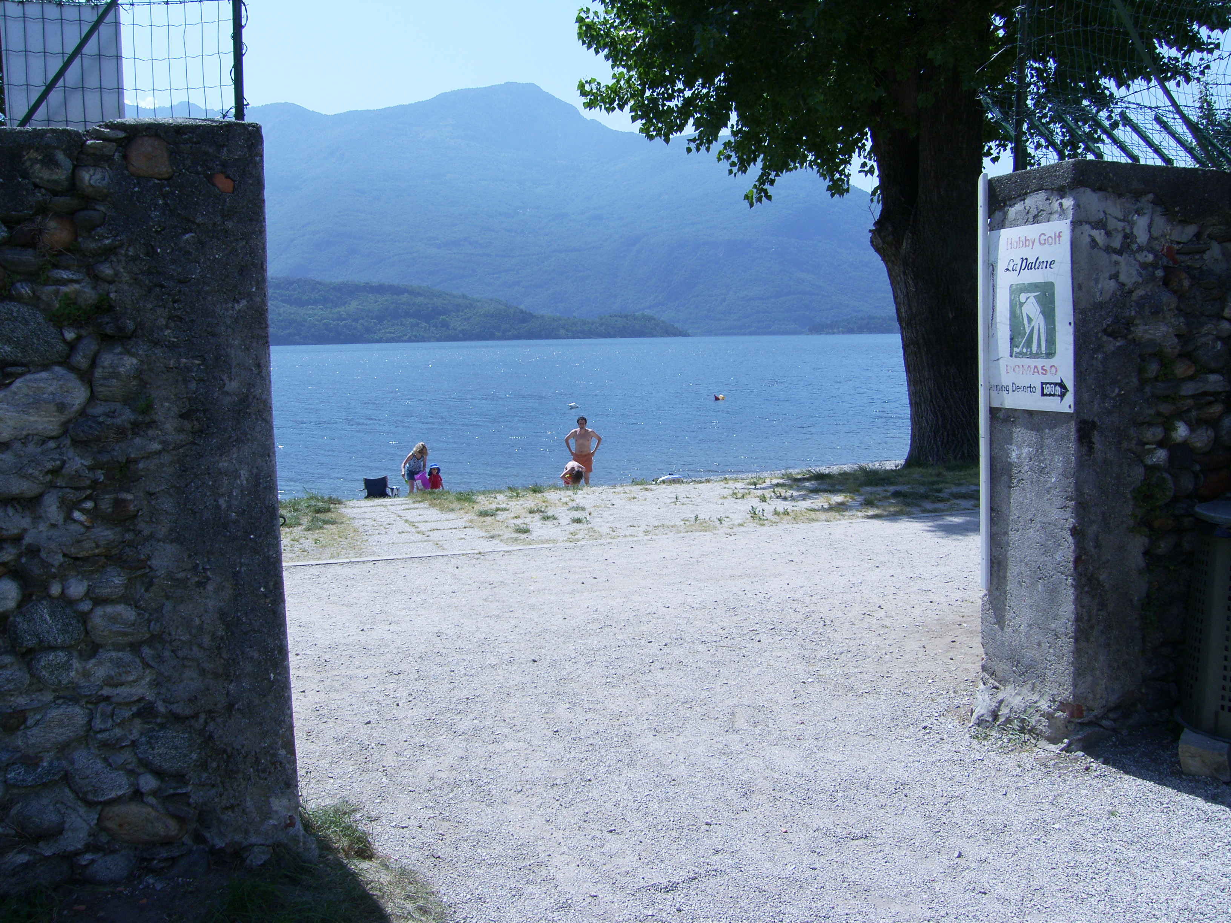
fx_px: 996
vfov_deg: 49.7
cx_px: 616
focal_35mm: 28
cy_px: 462
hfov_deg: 63.4
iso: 50
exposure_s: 1/320
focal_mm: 7.4
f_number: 7.1
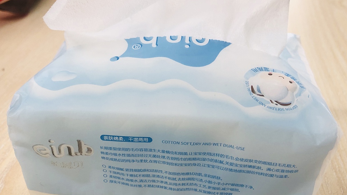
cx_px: 157
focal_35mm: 39
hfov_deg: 51.5
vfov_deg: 30.3
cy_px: 125
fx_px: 359
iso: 25
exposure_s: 1/33
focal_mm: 3.99
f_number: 1.8
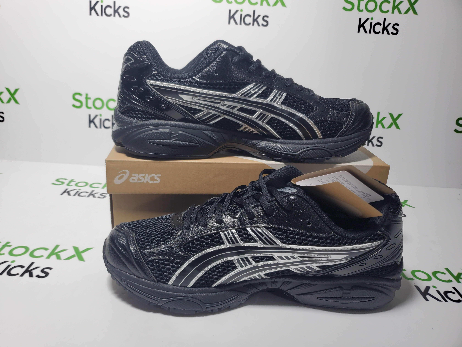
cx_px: 231
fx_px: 347
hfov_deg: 67.3
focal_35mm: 26
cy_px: 174
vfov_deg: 53.1
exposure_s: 1/404
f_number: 1.5
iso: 50
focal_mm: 4.3
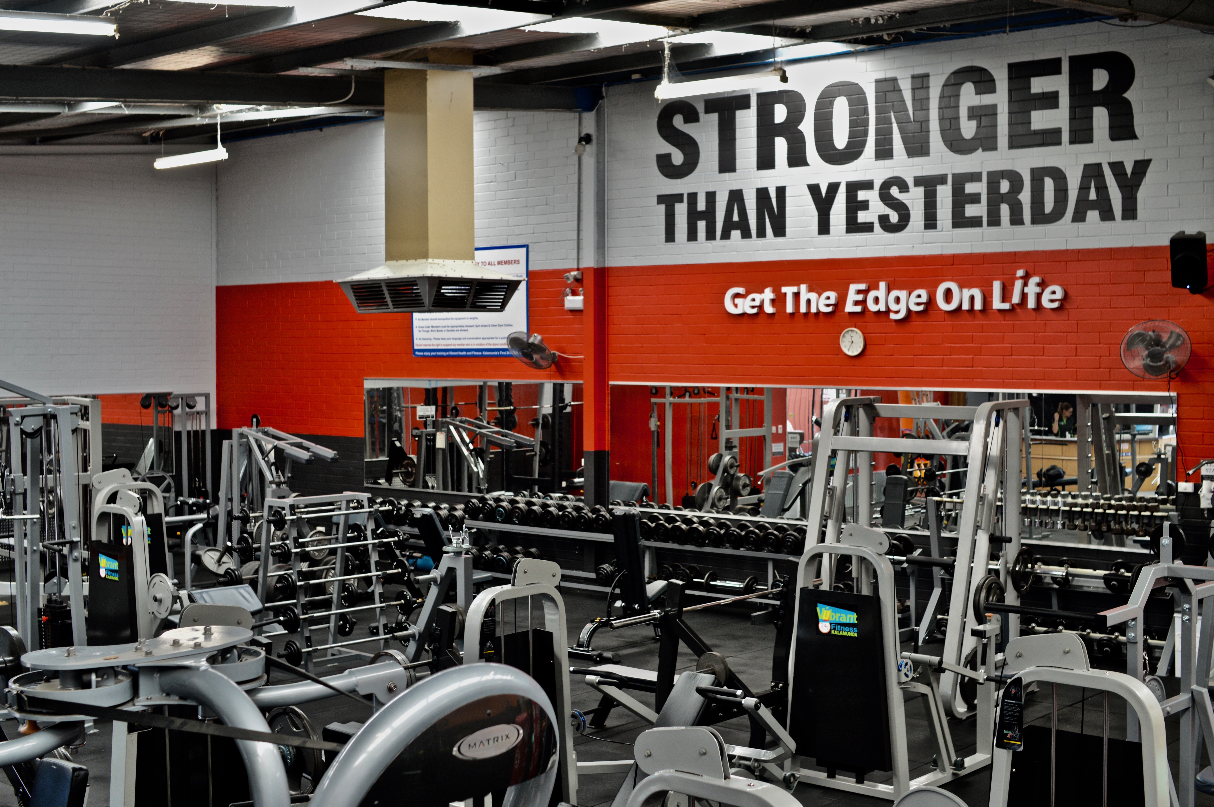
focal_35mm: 45
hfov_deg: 43.6
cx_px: 607
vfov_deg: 29.8
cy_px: 404
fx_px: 1516
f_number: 4.5
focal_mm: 30
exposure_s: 1/80
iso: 400
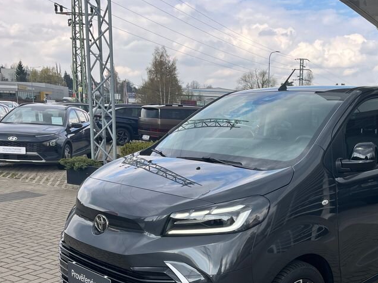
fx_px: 458
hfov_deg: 43.2
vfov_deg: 33.7
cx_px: 290
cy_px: 206
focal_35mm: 42
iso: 50
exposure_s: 1/845
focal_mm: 5.1
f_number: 1.6
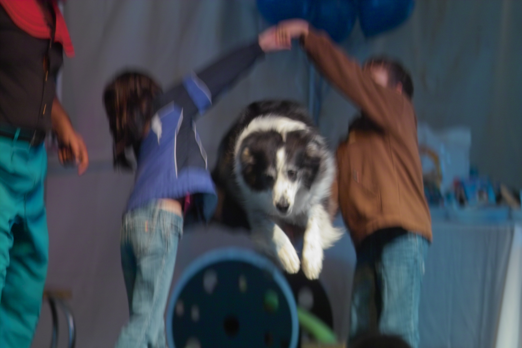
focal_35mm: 179
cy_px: 174
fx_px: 2595
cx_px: 261
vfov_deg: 7.7
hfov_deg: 11.5
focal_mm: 105
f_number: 2.8
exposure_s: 1/45
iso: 400
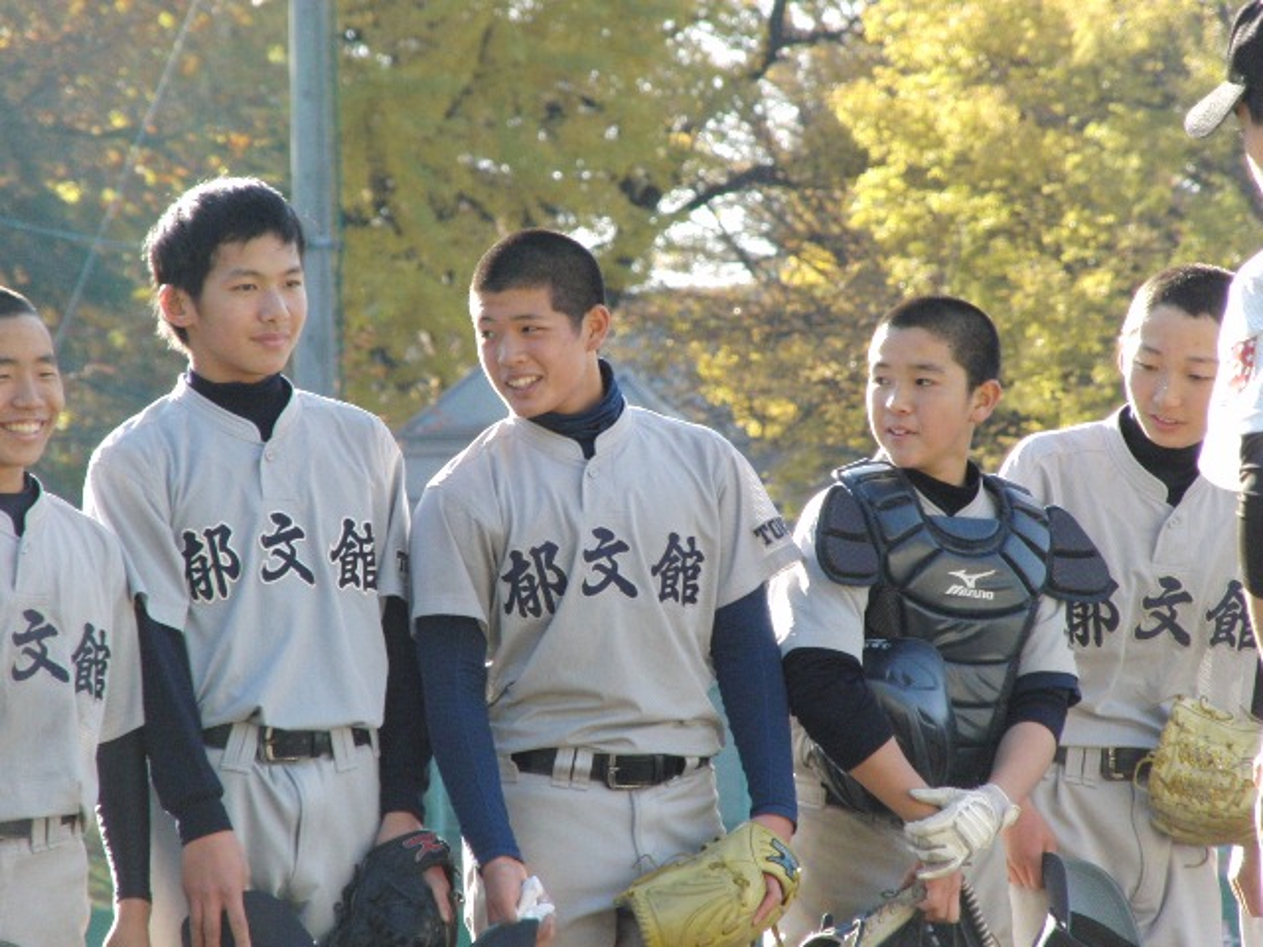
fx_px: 12332
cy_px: 474
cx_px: 632
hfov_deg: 5.9
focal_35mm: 338
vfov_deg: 4.4
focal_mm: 59.8
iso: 400
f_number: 4.6
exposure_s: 1/400
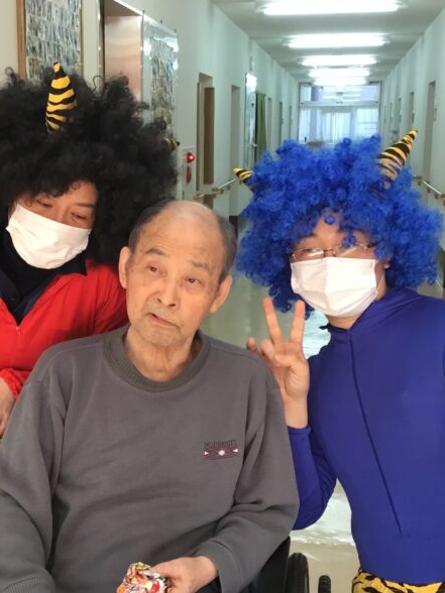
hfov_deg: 26.9
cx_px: 144
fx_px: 926
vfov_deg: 35.5
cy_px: 319
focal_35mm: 54
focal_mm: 3.3
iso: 80
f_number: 2.4
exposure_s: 1/30
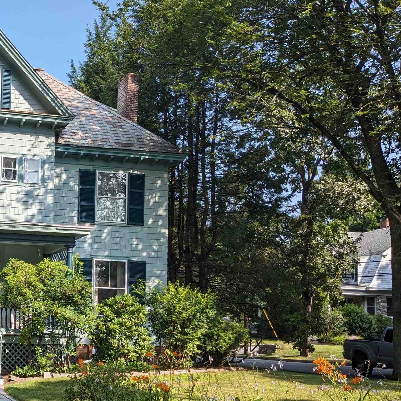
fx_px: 682
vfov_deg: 32.3
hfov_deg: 30.6
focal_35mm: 52
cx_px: 7
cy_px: 287
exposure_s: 1/1669
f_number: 1.73
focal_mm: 4.38
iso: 53
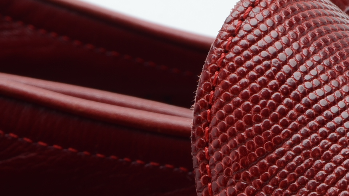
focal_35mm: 194
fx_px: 1795
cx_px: 210
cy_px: 310
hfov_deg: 11.1
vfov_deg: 6.2
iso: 100
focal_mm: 46
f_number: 18
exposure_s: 1/100
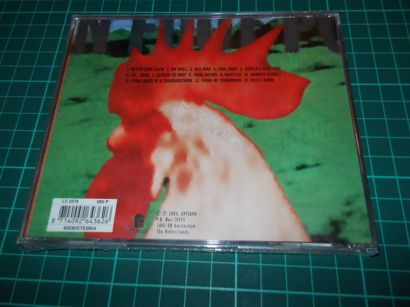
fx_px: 343
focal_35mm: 29
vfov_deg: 48.2
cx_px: 205
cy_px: 154
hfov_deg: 61.7
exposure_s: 1/30
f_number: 3.3
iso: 200
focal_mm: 4.1
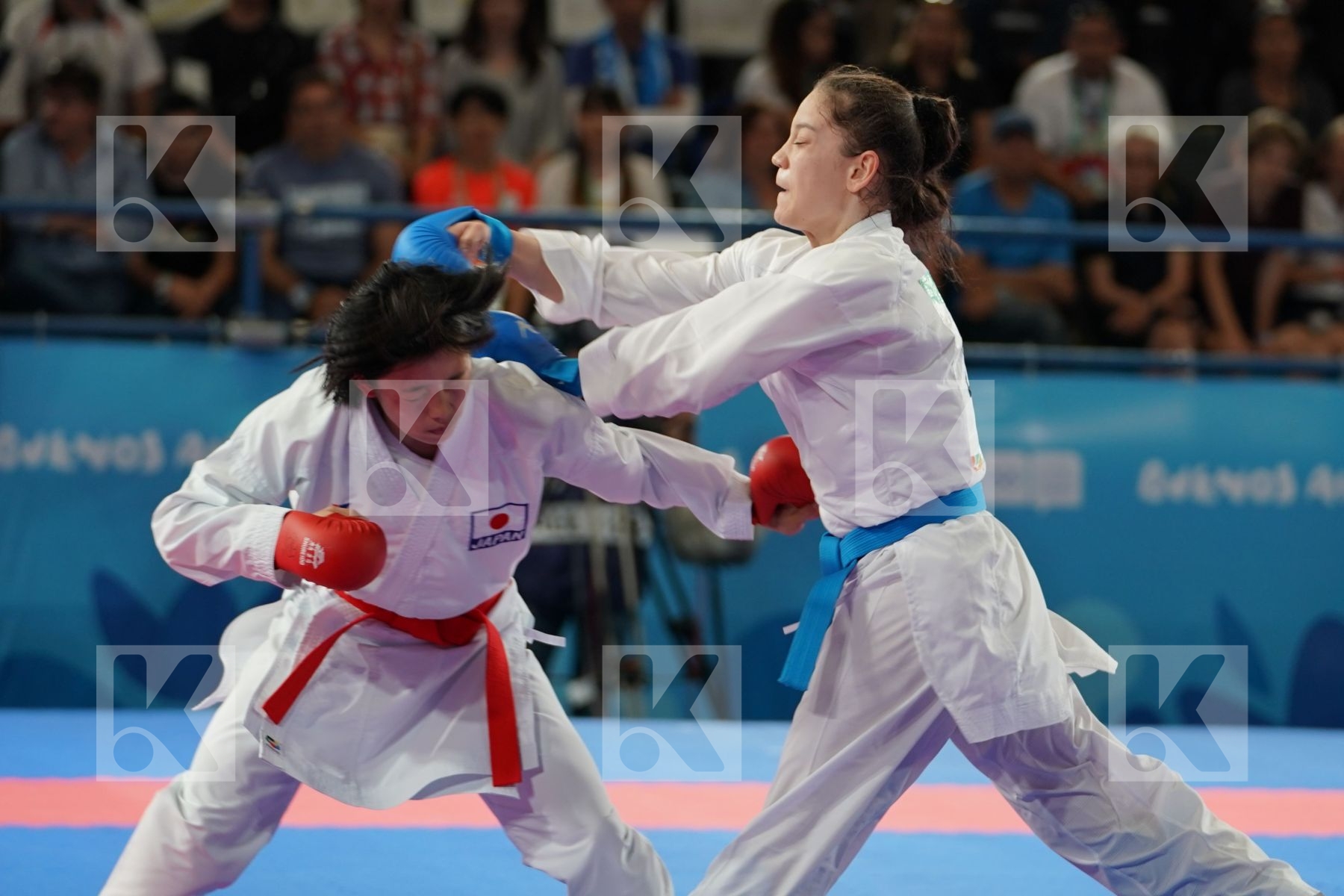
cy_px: 448
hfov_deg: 11.2
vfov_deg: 7.5
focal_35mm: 183
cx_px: 672
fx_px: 6831
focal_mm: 122
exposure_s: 1/500
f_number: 2.8
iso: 640
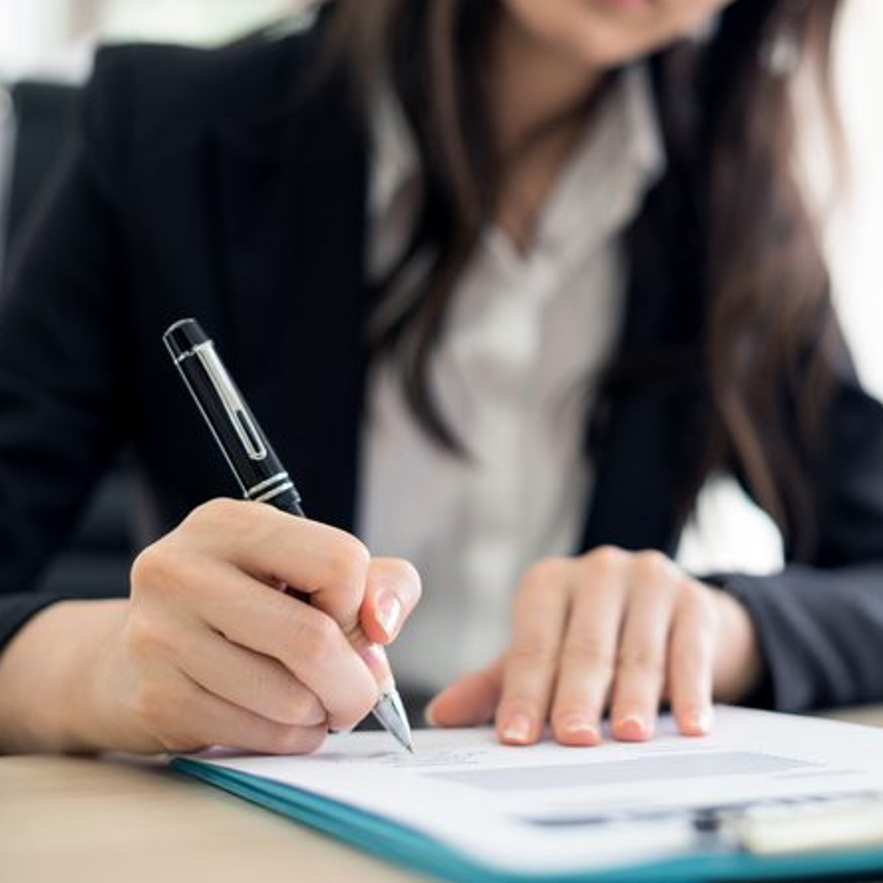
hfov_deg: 25.6
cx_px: 603
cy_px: 423
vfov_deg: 25.7
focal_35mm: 67
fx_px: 1934
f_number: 2.2
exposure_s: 1/640
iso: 500
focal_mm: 50
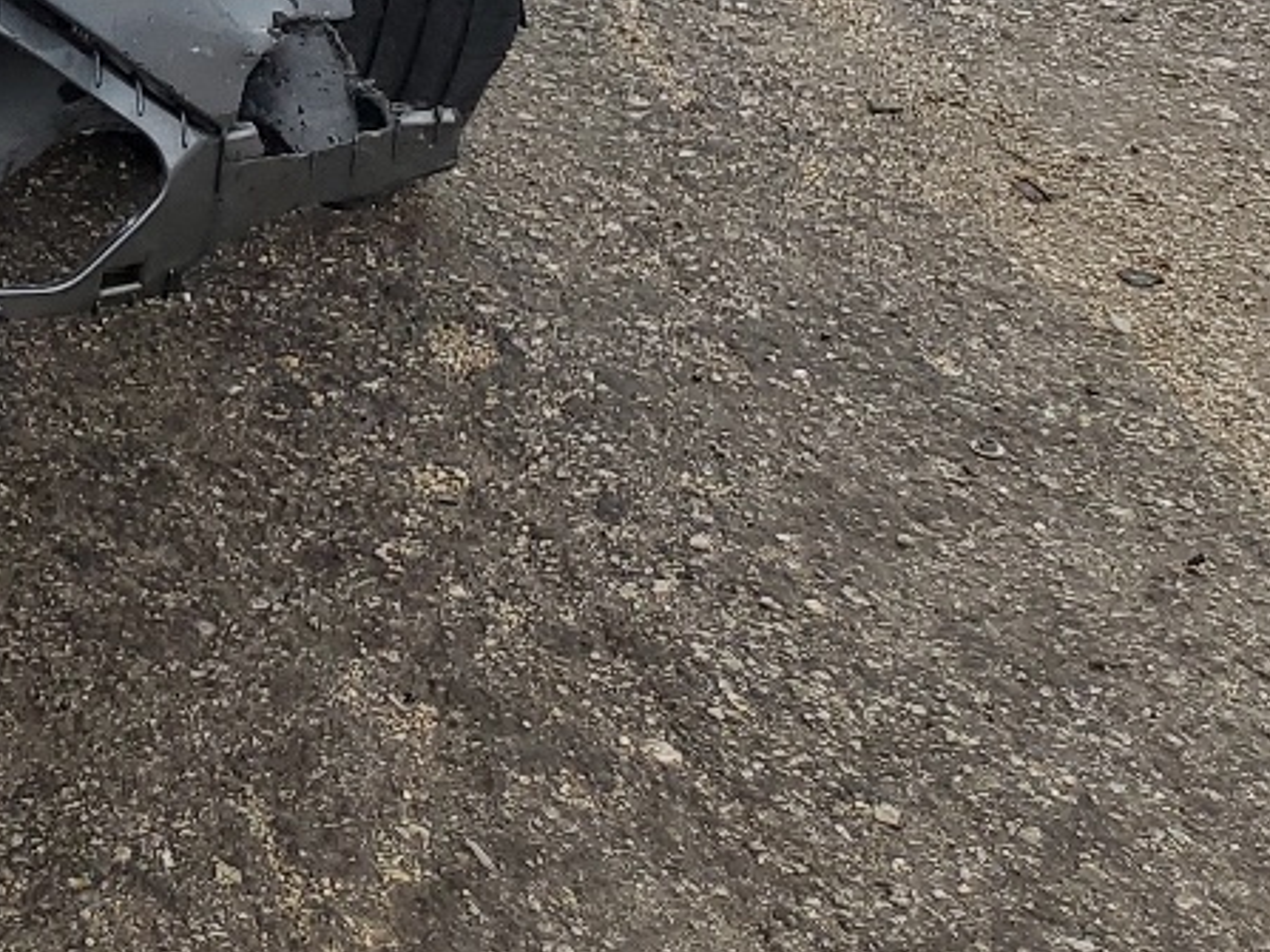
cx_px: -787
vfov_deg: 14.5
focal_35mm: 93
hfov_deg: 18.1
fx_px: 3411
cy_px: -605
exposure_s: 1/909
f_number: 1.5
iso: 50
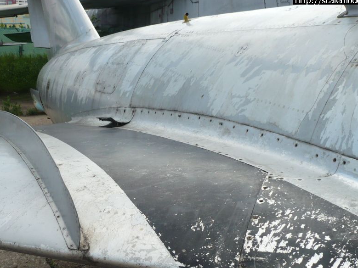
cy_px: 172
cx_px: 145
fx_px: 476
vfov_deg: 31.3
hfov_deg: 41.1
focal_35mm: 46
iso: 100
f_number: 8
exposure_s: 1/125
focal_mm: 5.8
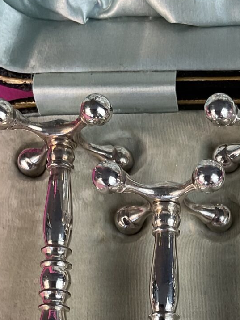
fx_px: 767
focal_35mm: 83
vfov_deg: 22.5
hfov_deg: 17.3
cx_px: 245
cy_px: 330
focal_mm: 3
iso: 50
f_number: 1.8
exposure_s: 1/122
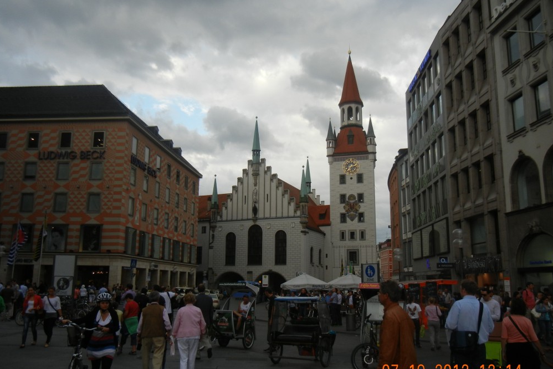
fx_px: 492
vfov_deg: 41.1
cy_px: 203
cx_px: 273
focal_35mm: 32
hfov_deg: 58.7
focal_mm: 5.4
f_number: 3.5
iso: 160
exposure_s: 1/565
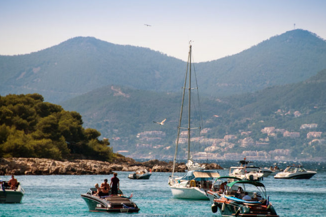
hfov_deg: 5.6
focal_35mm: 369
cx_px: 167
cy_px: 125
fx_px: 3338
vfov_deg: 3.7
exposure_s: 1/2500
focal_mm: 200
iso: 500
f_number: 5.6
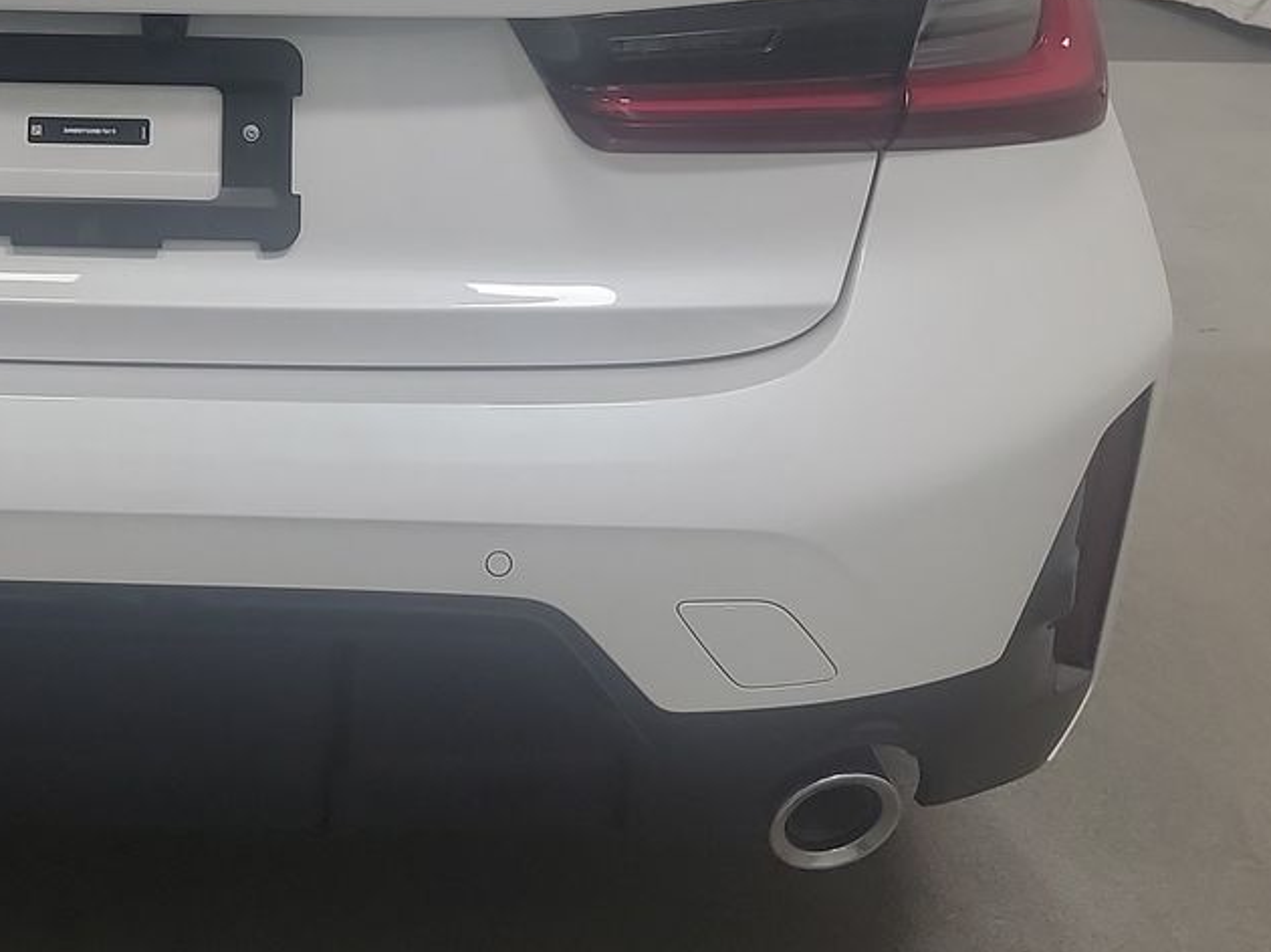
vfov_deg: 23.1
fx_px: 2239
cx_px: 75
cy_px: 18
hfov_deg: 30.0
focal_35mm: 61
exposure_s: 1/59
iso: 181
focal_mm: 6.7
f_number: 1.8
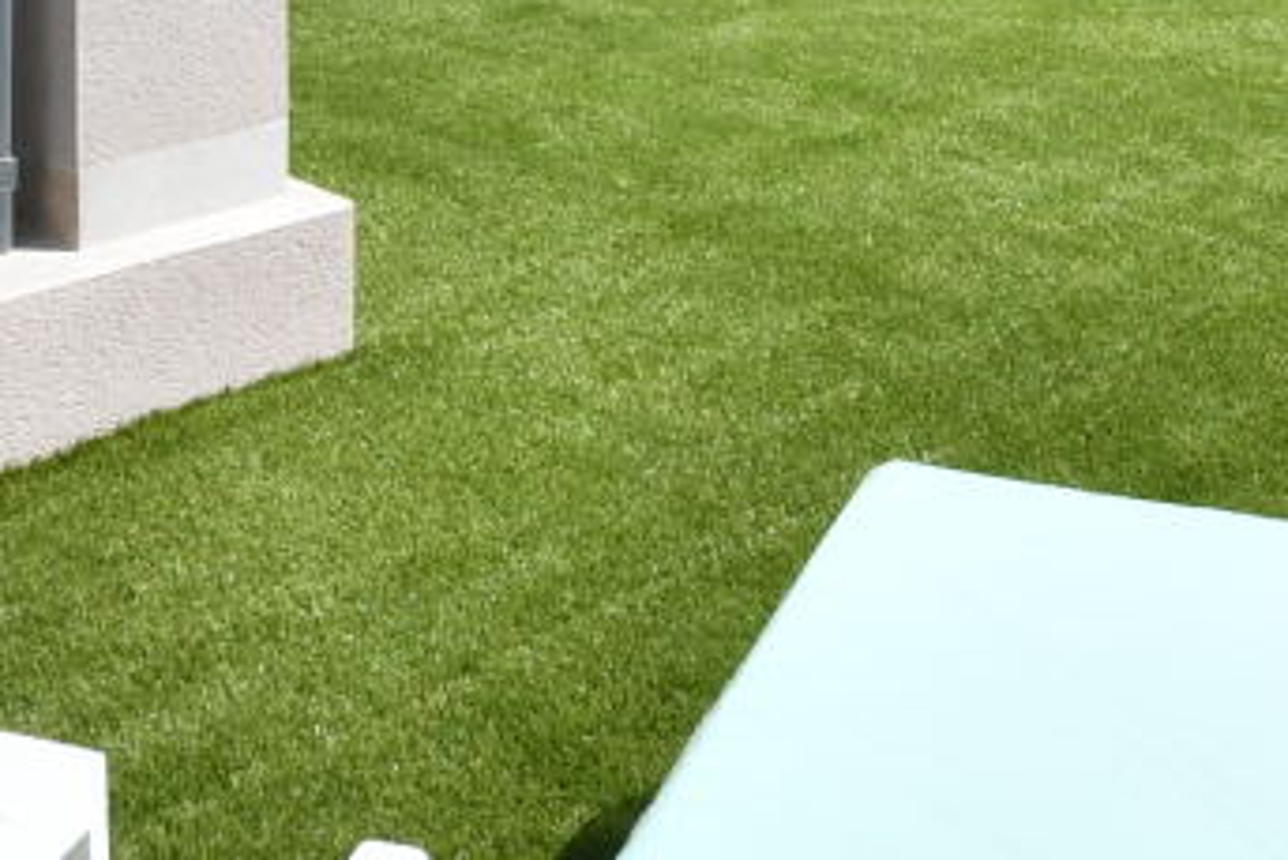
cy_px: -591
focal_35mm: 70
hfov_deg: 28.8
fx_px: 2505
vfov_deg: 16.8
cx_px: 601
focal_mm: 10
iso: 200
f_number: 6.3
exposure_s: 1/640
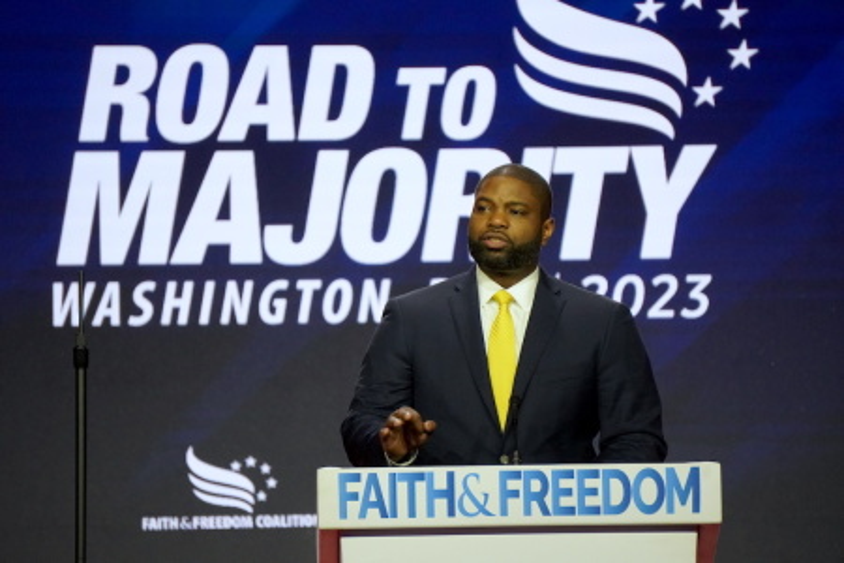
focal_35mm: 315
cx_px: 422
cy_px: 282
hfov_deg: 6.5
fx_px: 7384
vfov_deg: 4.4
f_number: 6.3
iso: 4000
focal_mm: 210
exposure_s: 1/400
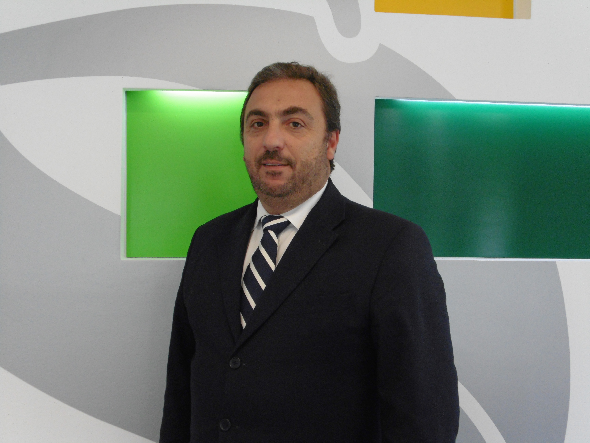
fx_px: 750
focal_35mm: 44
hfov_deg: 42.9
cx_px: 295
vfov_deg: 32.9
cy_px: 222
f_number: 3.7
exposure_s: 1/80
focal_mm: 8
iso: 320
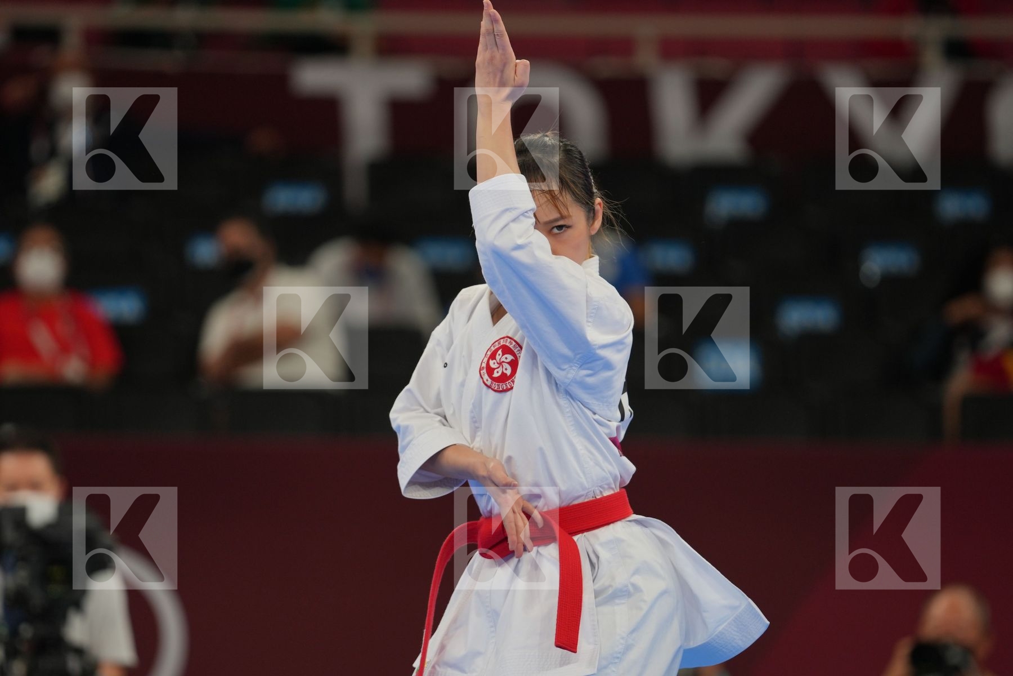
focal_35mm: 300
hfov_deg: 6.9
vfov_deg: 4.6
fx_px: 8441
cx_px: 506
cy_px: 338
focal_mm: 200
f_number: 2.8
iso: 250
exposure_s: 1/500
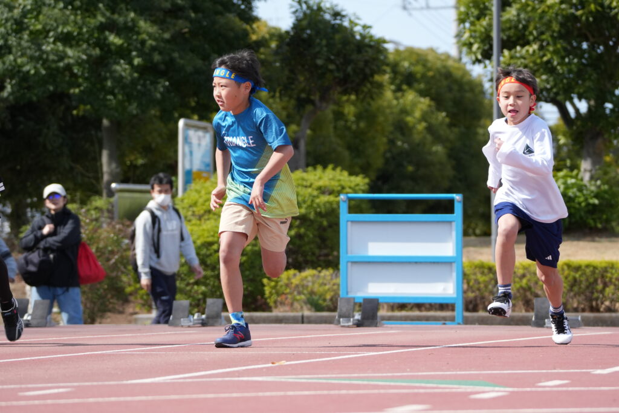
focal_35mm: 213
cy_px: 206
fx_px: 3663
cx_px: 310
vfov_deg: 6.5
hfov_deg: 9.7
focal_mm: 142
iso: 640
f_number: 5.6
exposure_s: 1/2000
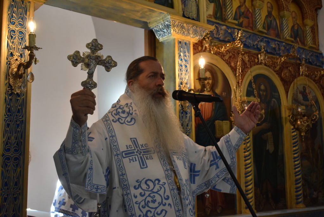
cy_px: 108
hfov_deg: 43.6
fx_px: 405
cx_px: 162
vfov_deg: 29.9
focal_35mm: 45
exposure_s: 1/125
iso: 800
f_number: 4.2
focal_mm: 30
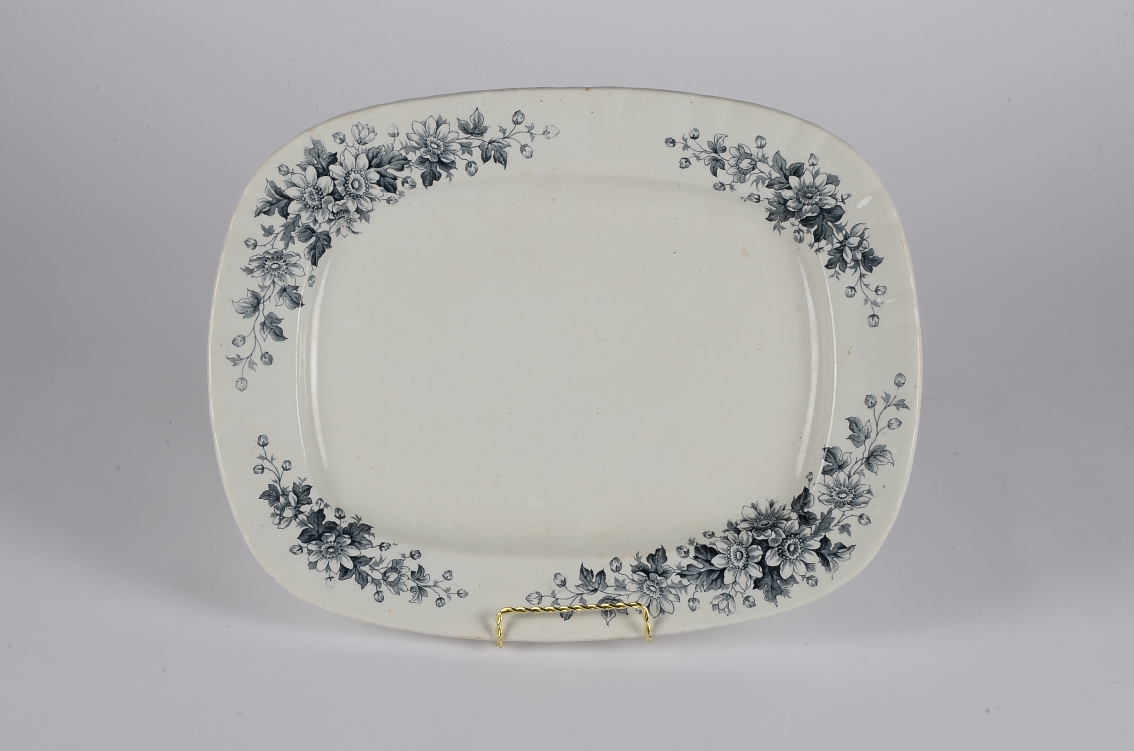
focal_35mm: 72
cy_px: 376
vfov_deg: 18.8
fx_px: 2263
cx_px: 567
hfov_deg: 28.1
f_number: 22
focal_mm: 48
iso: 100
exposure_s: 1/125
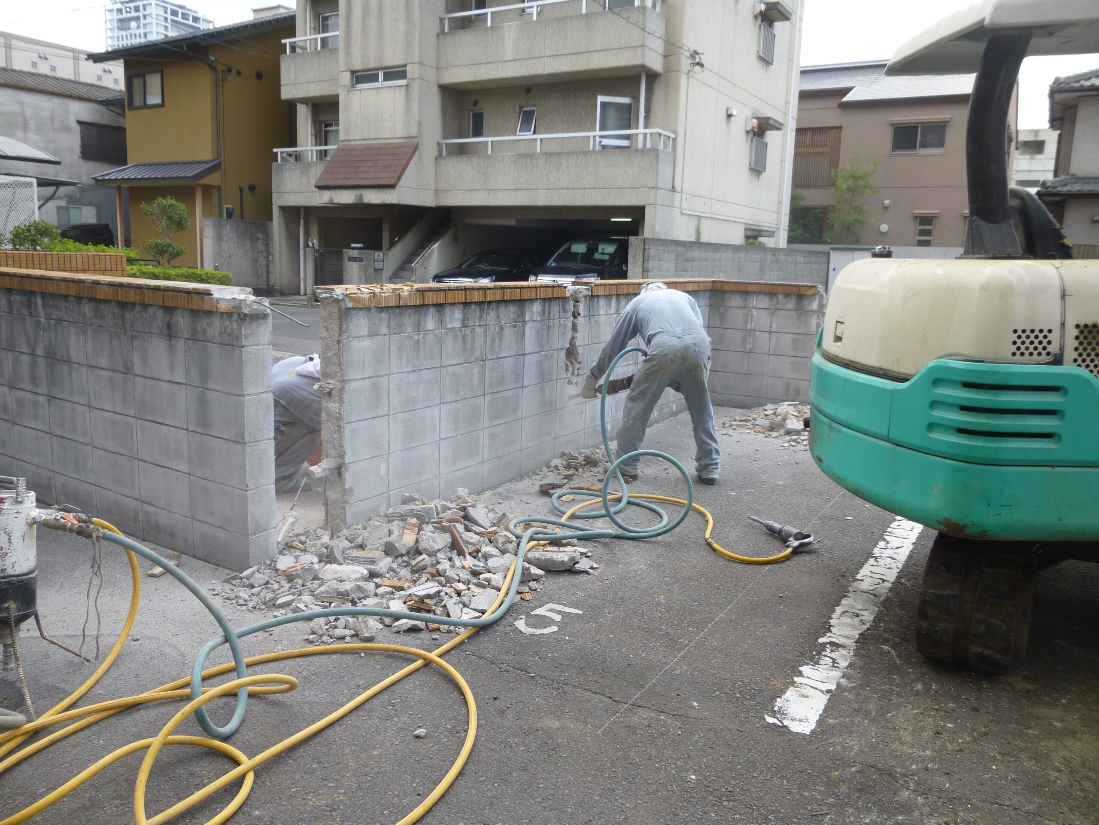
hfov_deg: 69.4
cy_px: 412
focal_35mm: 25
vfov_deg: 54.9
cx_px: 550
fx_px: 794
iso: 100
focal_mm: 4.5
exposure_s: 1/320
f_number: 3.1
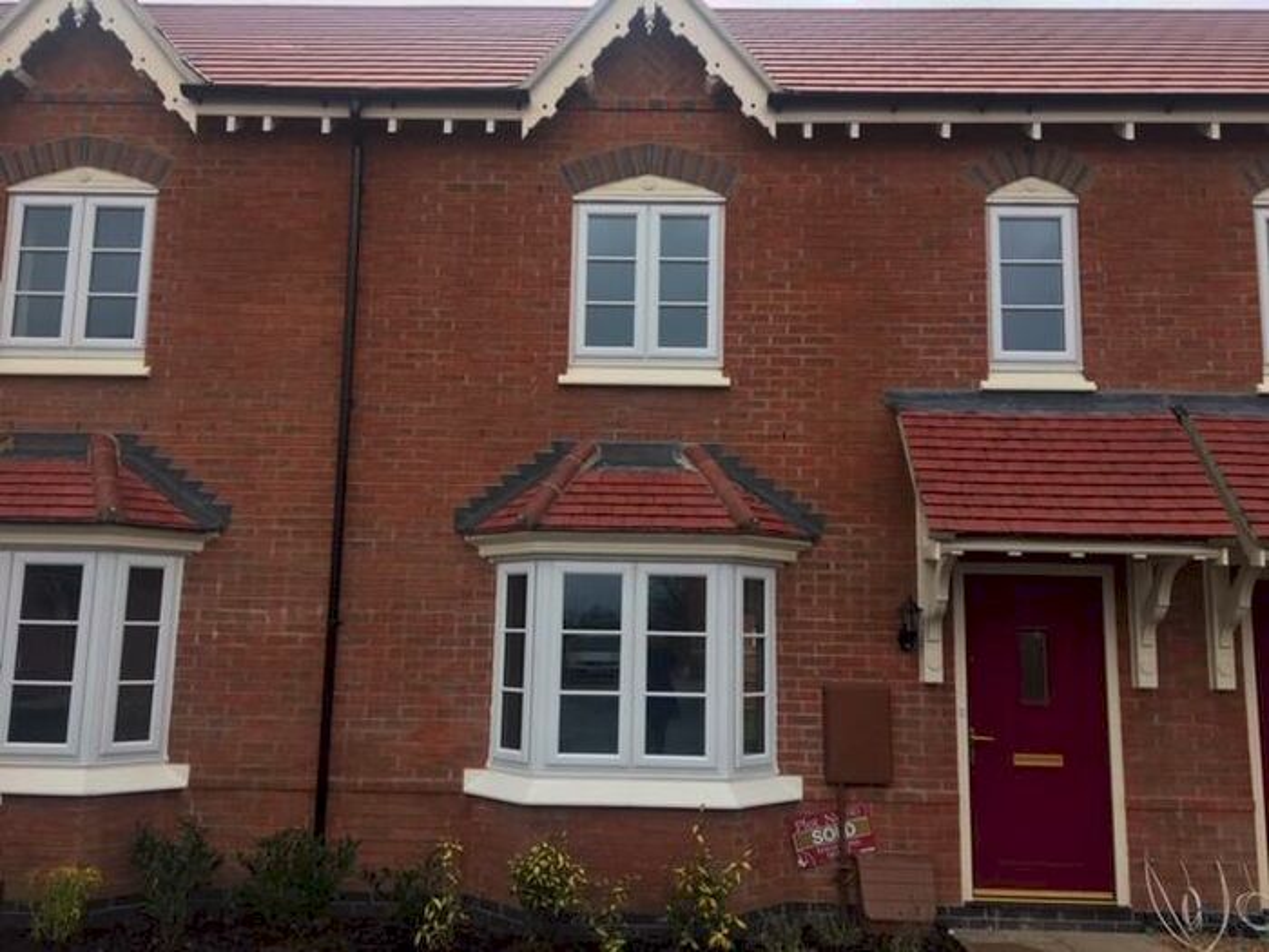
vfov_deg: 48.2
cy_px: 476
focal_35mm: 29
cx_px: 634
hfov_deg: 61.7
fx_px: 1063
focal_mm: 4.15
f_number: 2.2
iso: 25
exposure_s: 1/358
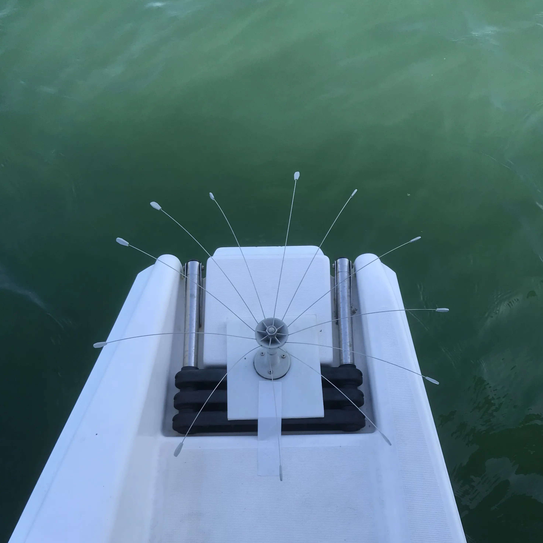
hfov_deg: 48.5
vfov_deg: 47.5
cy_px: 369
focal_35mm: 34
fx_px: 603
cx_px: 273
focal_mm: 3.99
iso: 20
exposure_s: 1/731
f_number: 1.8
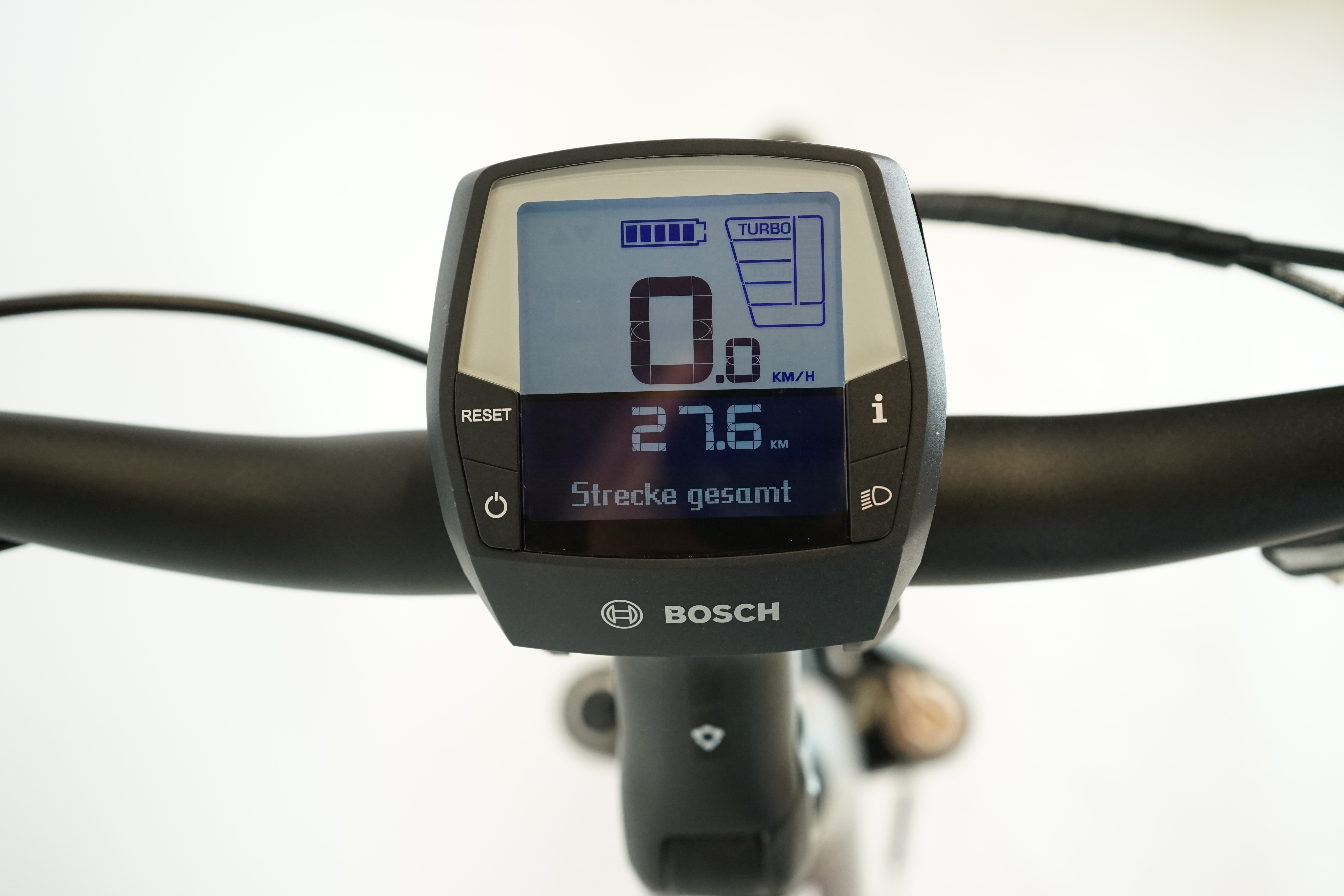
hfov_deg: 44.5
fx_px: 1643
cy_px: 448
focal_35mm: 44
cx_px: 672
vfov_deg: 30.5
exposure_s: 1/200
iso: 2500
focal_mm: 44
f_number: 5.6
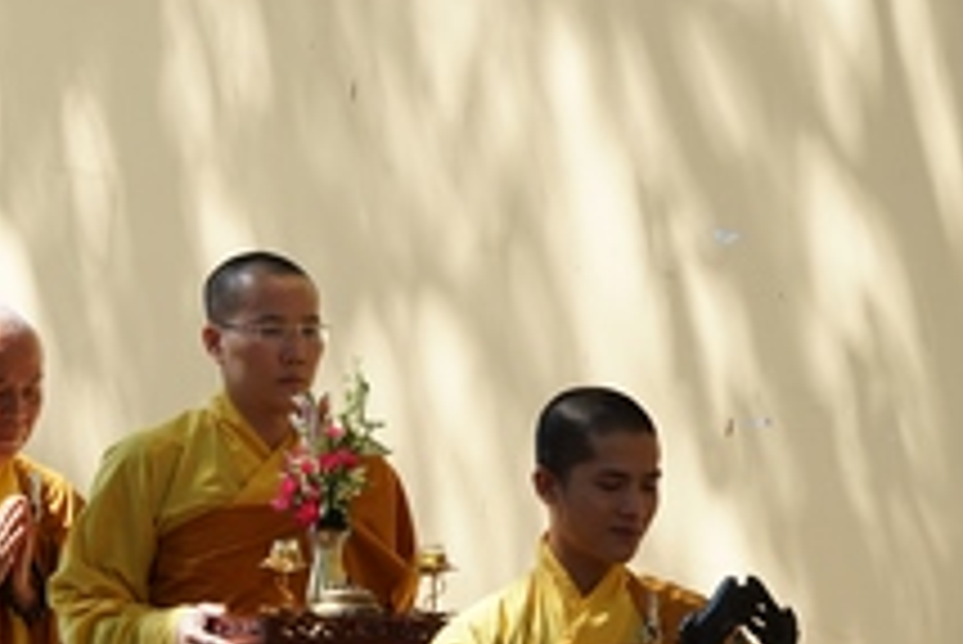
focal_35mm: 278
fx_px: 7428
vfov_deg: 5.0
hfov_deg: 7.4
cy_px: 520
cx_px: -126
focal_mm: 61
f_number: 5.6
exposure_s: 1/250
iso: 250
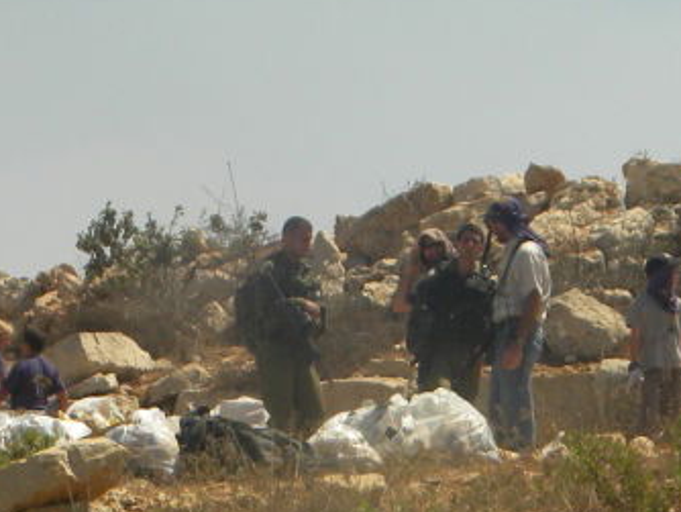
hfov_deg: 13.7
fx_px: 2835
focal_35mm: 144
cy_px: 492
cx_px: 320
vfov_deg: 10.2
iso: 80
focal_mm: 8.6
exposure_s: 1/354
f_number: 7.8
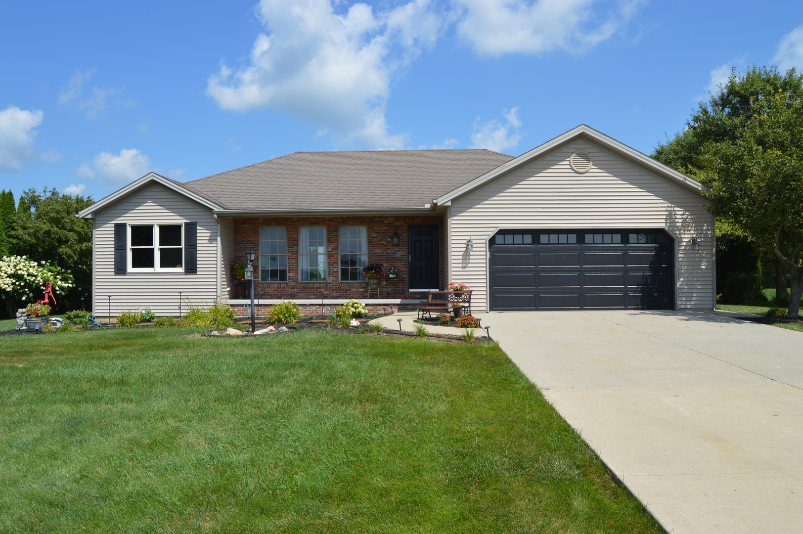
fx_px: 602
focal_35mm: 27
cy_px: 267
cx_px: 402
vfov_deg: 47.9
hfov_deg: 67.4
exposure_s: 1/250
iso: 100
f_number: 8
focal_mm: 18
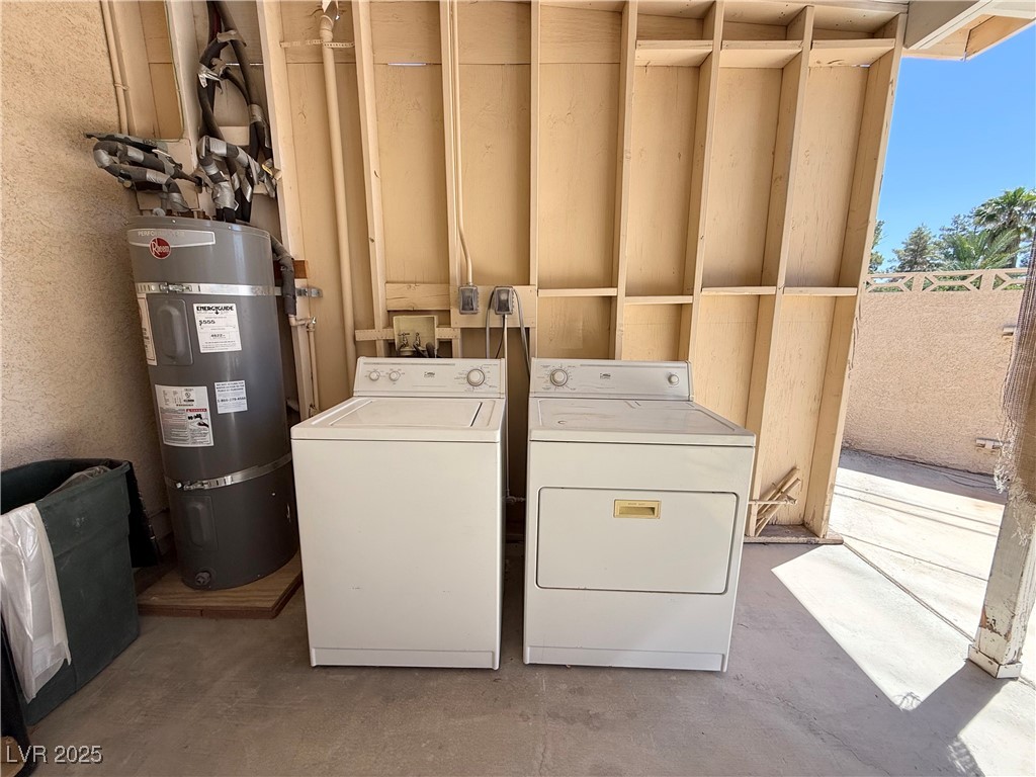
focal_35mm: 14
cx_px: 518
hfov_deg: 102.1
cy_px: 388
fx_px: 419
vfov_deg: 85.7
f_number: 2.2
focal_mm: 2.22
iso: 50
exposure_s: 1/363
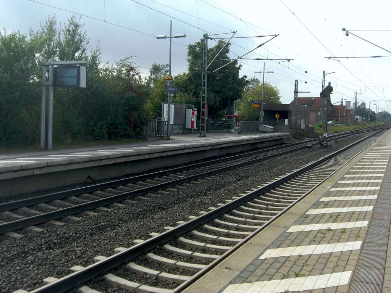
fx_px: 429
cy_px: 146
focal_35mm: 38
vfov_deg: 37.7
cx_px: 196
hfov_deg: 49.0
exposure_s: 1/400
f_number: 4
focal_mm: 7.9
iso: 80
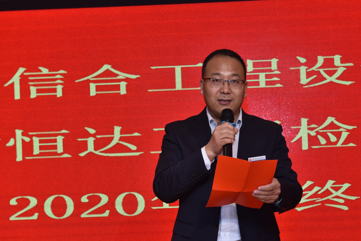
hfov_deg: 28.8
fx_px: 702
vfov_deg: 19.5
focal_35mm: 70
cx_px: 180
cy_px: 120
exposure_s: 1/80
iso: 400
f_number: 7.1
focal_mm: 70
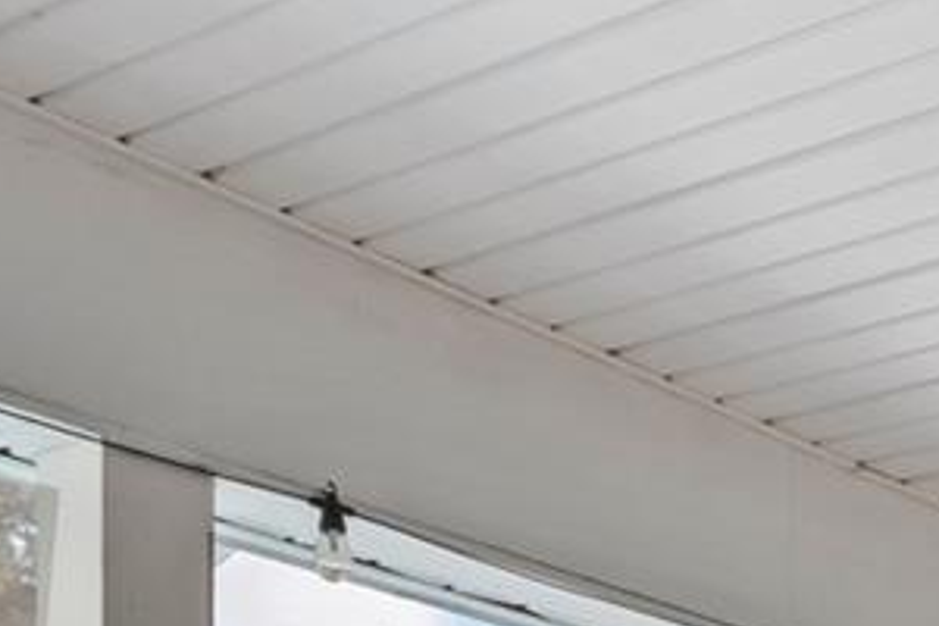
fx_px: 2087
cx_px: 1302
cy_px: 1158
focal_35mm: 80
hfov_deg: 22.1
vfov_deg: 14.7
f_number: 9
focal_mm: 10
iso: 250
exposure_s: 1/30
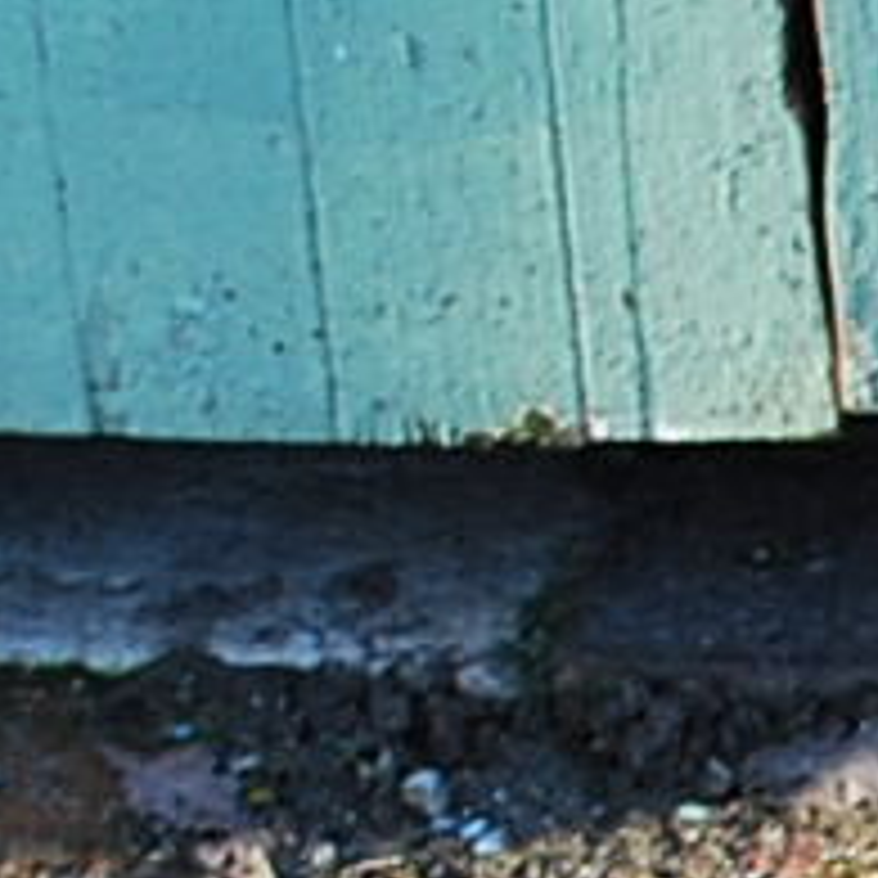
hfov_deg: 4.6
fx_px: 10187
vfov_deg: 4.9
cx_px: 3021
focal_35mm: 355
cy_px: 1220
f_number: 5
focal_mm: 28
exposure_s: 1/100
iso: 200
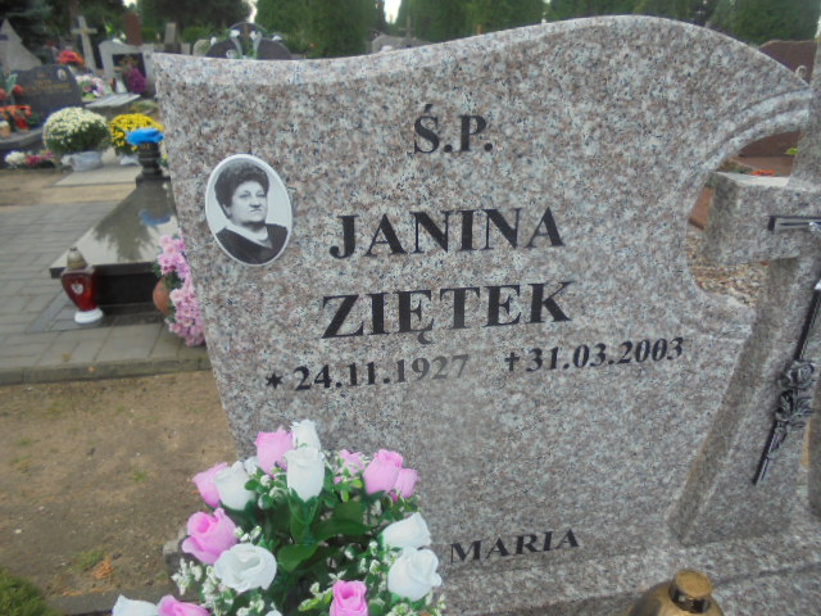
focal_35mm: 26
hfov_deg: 67.3
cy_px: 308
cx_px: 410
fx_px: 617
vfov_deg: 53.1
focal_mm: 4.6
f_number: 3.5
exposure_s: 1/160
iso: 100
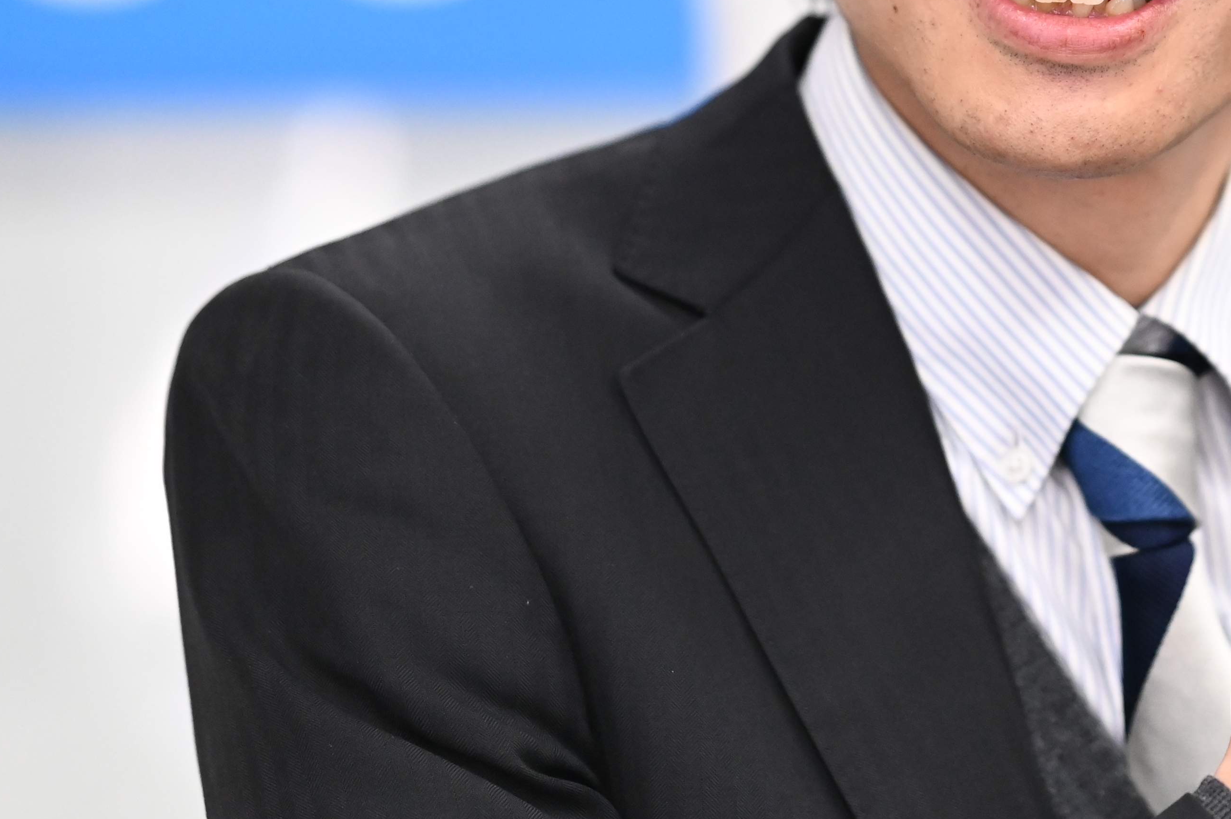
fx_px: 6801
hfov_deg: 10.3
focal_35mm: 199
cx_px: 1085
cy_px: 14
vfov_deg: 6.9
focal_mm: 85
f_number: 1.8
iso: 3200
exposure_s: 1/3200
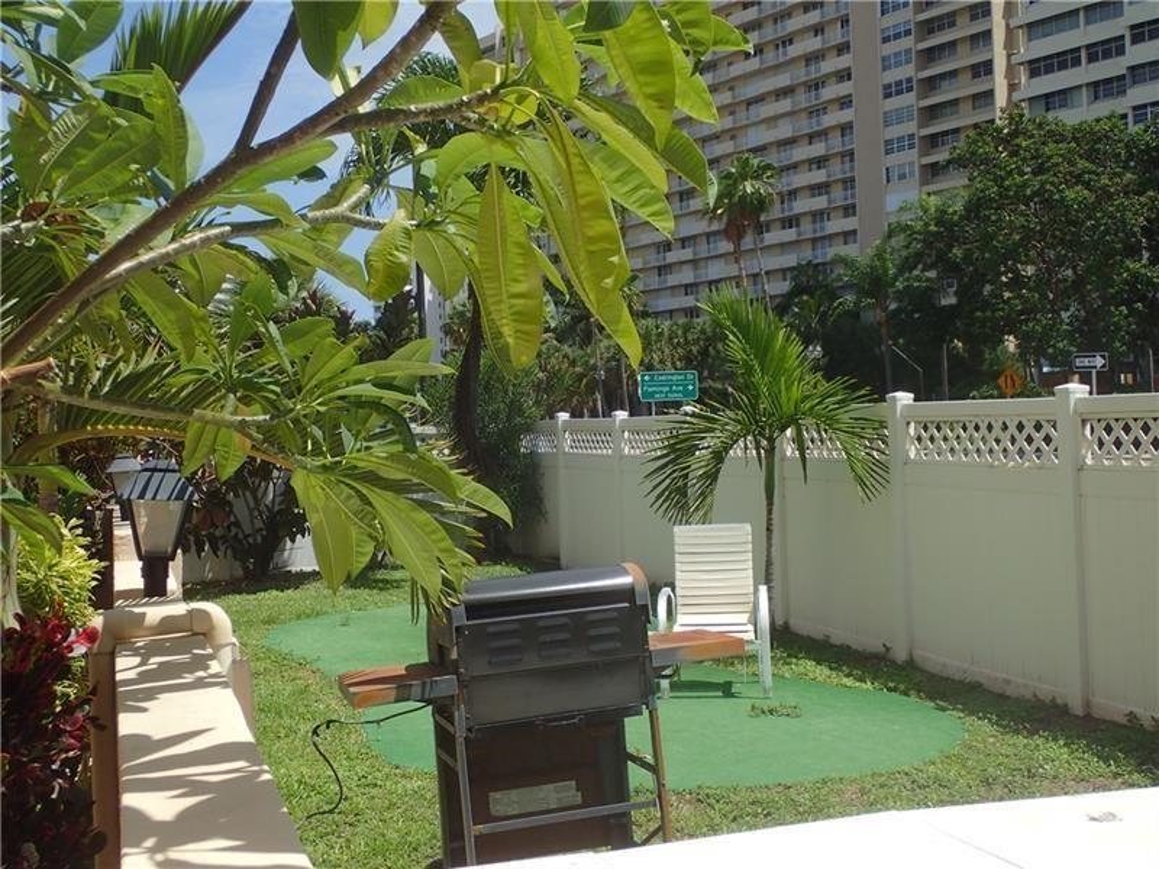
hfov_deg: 43.9
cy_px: 434
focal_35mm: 43
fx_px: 1440
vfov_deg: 33.6
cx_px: 580
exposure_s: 1/800
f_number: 4
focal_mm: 7.86
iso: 100
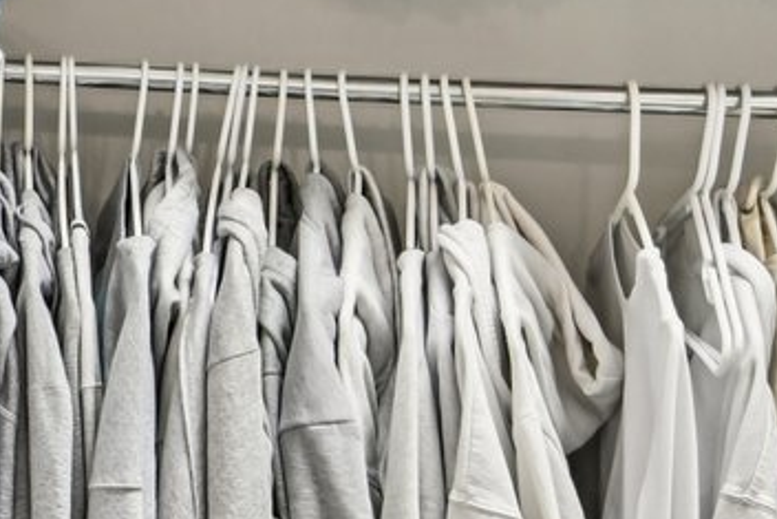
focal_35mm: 93
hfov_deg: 16.4
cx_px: -799
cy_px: -109
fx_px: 2008
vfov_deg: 14.3
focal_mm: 16
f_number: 8
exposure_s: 1/8
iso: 400
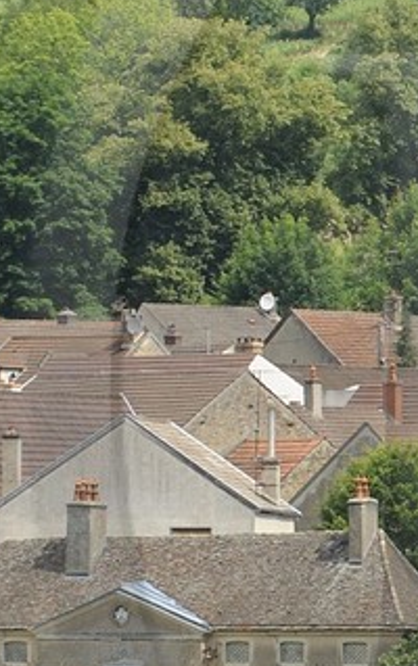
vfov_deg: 3.4
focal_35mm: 612
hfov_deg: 2.1
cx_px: 878
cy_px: 397
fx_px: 11130
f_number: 7.1
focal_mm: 120
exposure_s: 1/400
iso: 200
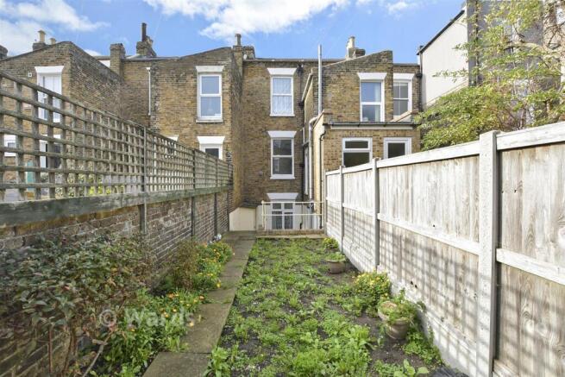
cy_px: 188
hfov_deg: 100.4
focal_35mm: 15
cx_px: 282
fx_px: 235
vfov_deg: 77.4
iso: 800
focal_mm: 10
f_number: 9
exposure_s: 1/320
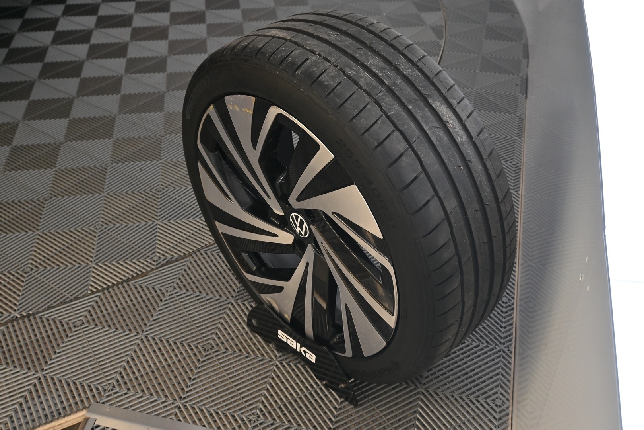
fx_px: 698
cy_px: 215
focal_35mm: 39
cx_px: 322
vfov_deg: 34.2
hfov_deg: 49.6
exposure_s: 1/40
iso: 400
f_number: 4.5
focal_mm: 26
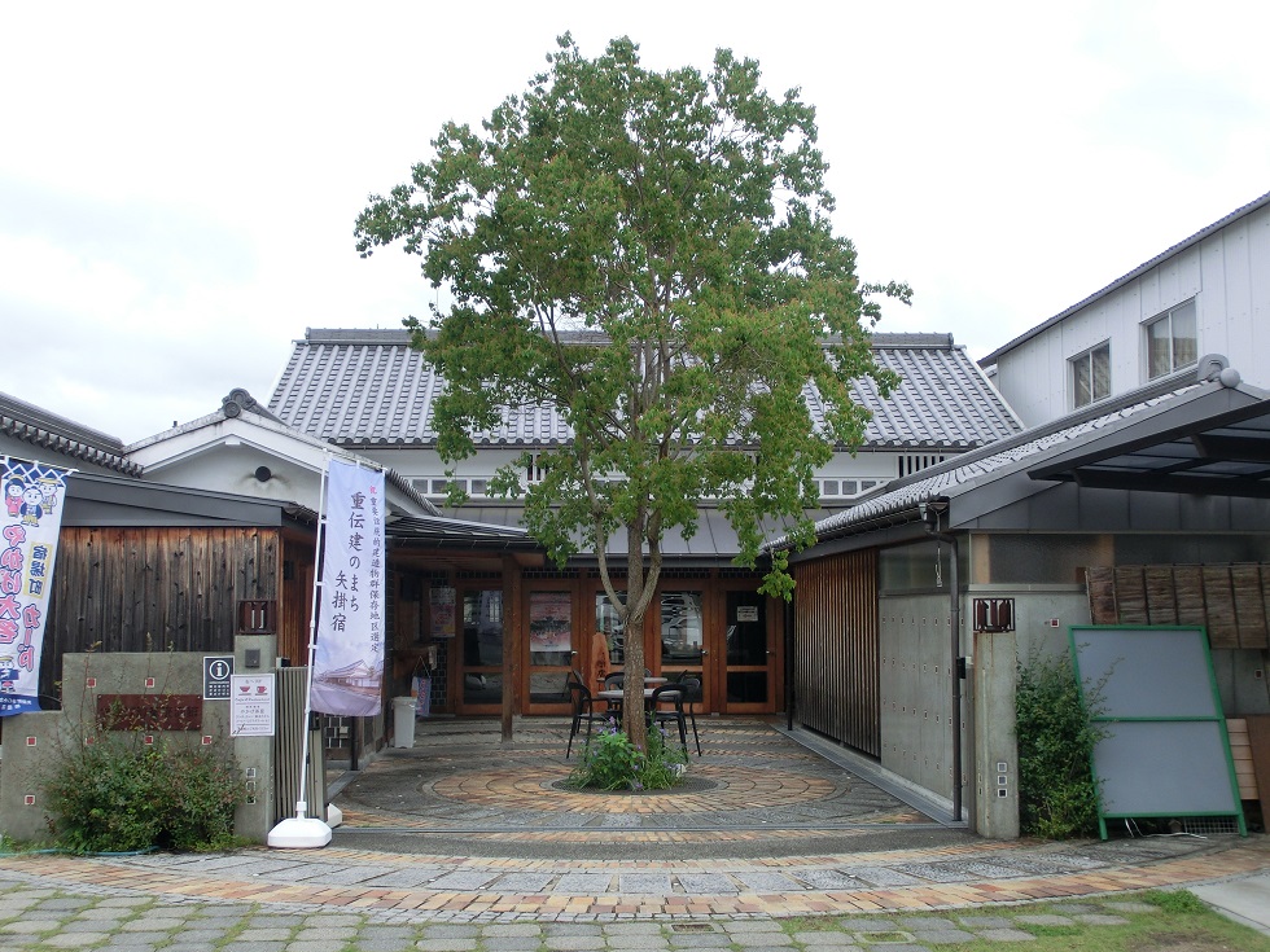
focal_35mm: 44
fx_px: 1614
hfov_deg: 42.9
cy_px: 476
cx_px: 635
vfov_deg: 32.9
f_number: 4.2
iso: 100
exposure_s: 1/500
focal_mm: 7.87
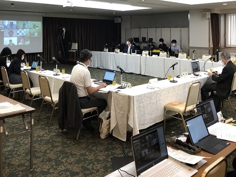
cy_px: 88
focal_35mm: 28
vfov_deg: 49.7
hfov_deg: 63.4
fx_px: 191
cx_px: 118
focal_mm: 3.99
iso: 32
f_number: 1.8
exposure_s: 1/20
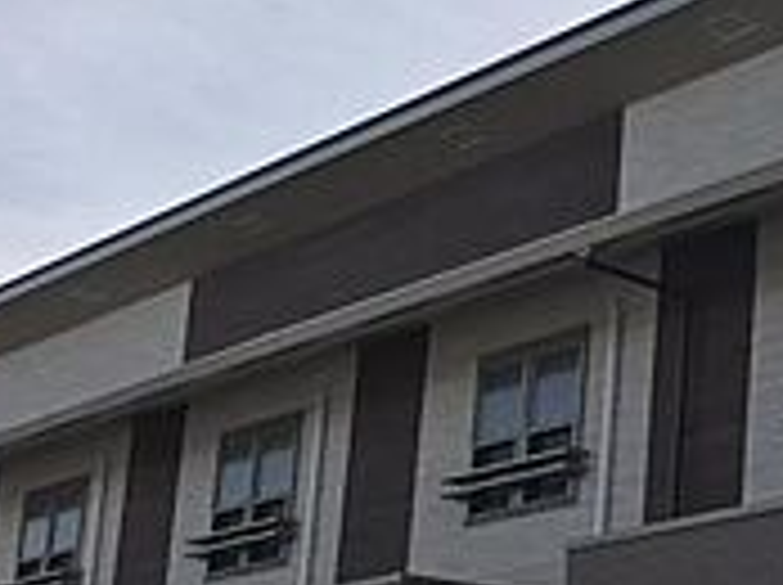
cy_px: 414
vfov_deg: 14.3
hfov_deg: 17.6
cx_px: 1089
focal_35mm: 103
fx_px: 2327
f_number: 1.8
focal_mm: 3.99
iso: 20
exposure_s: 1/2336
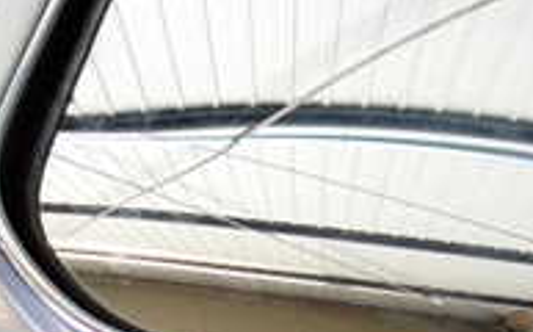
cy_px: 66
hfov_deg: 20.2
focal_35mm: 99
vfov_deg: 13.1
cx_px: -25
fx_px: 1436
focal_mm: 5.4
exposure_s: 1/80
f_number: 2.3
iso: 200
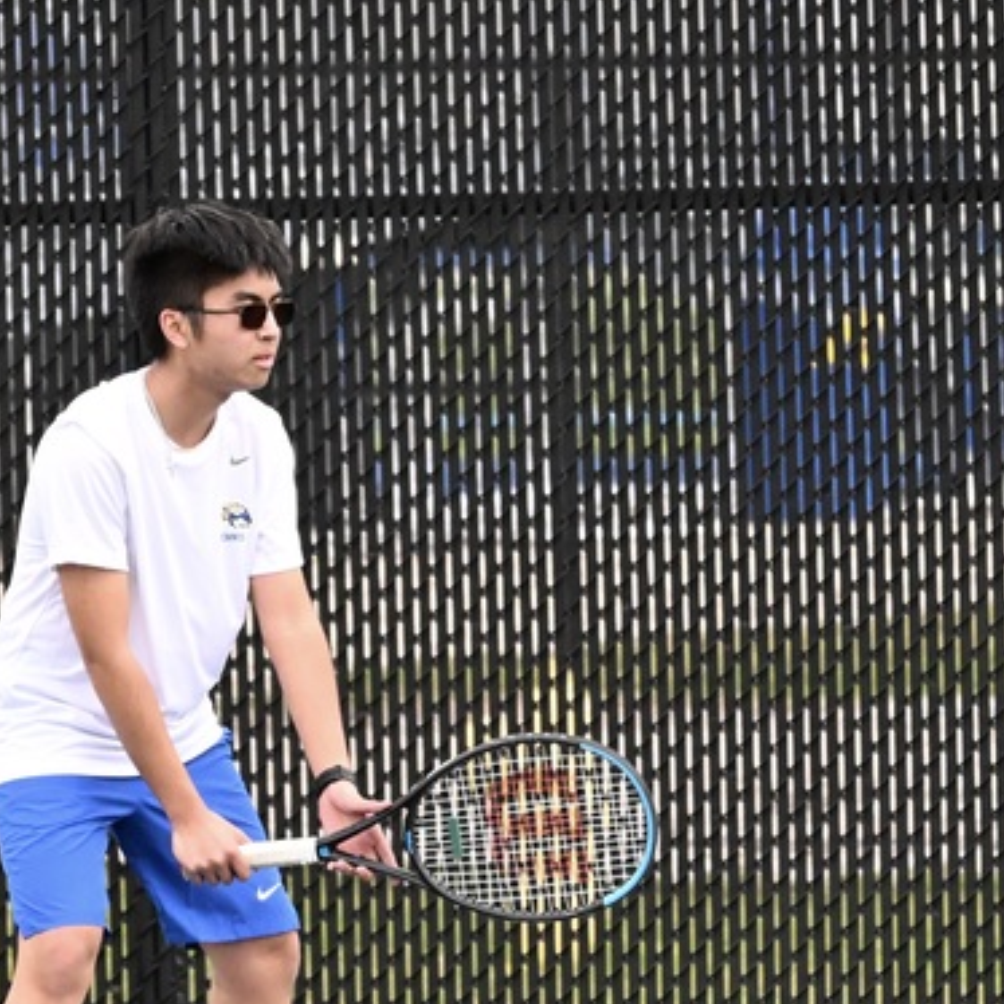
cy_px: 713
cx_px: 191
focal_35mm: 505
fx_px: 16568
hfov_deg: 3.5
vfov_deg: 3.5
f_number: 5.6
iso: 5000
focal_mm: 185
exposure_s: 1/4000
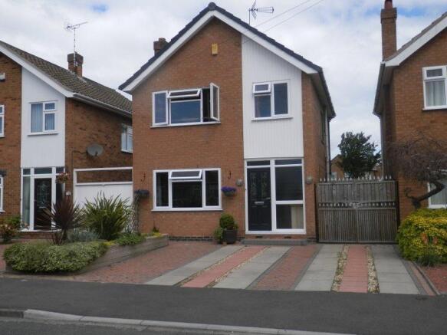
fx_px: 426
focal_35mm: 33
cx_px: 224
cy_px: 168
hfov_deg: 55.4
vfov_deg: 42.9
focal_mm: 6
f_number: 3.4
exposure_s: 1/1000
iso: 80
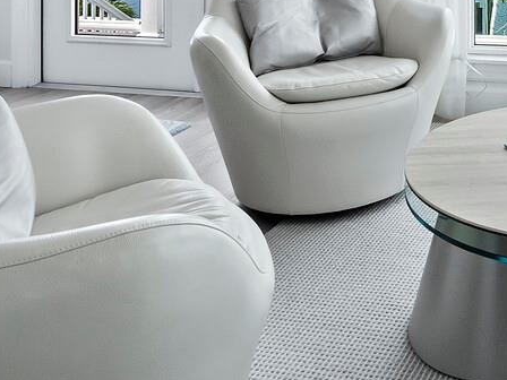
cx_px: 548
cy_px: -134
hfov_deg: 33.6
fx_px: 732
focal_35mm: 50
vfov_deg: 24.7
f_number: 11
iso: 400
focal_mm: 7
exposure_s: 1/50
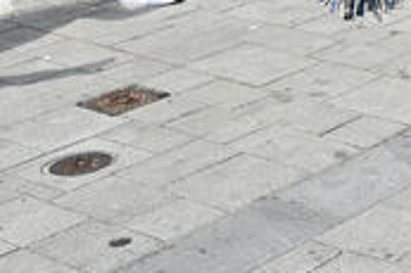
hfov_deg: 17.0
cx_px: 722
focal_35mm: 100
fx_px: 1146
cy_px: -163
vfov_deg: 12.7
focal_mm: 14.5
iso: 640
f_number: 4
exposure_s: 1/5000
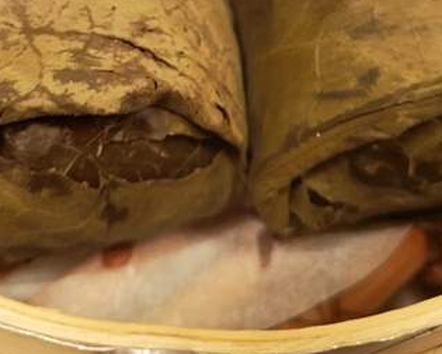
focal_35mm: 67
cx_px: 199
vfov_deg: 21.9
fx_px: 876
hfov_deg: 28.3
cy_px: -4
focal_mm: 3.95
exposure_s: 1/24
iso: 320
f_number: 1.8
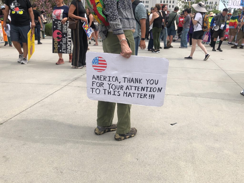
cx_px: 122
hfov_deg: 63.4
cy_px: 92
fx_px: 197
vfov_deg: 49.7
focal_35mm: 28
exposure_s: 1/1453
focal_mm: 3.99
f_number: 1.8
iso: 20
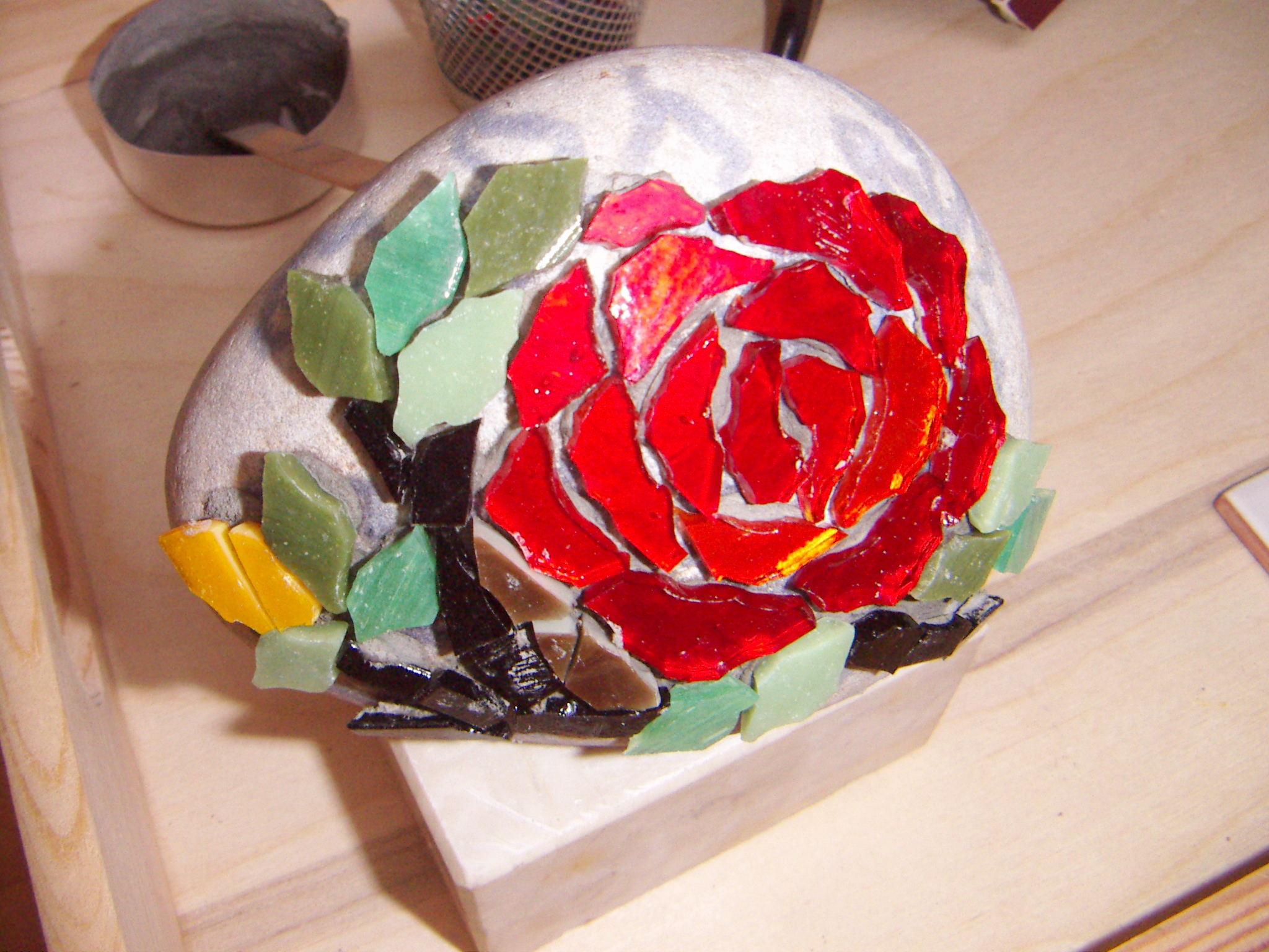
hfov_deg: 51.4
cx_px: 634
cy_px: 476
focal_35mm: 36
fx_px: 1320
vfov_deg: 39.7
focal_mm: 4.7
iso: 200
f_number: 6.7
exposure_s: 1/50
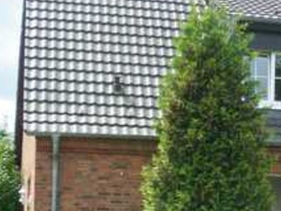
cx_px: 299
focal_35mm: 108
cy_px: 236
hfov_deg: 17.7
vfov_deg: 13.4
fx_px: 877
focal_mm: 6.3
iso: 64
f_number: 3.5
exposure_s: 1/320
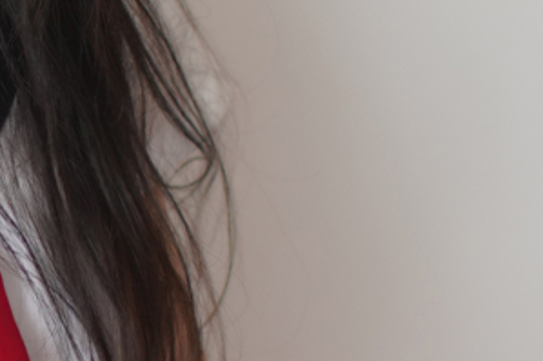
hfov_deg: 9.3
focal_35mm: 218
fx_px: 3286
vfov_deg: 6.3
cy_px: 194
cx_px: -107
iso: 500
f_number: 2
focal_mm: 35
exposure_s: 1/125
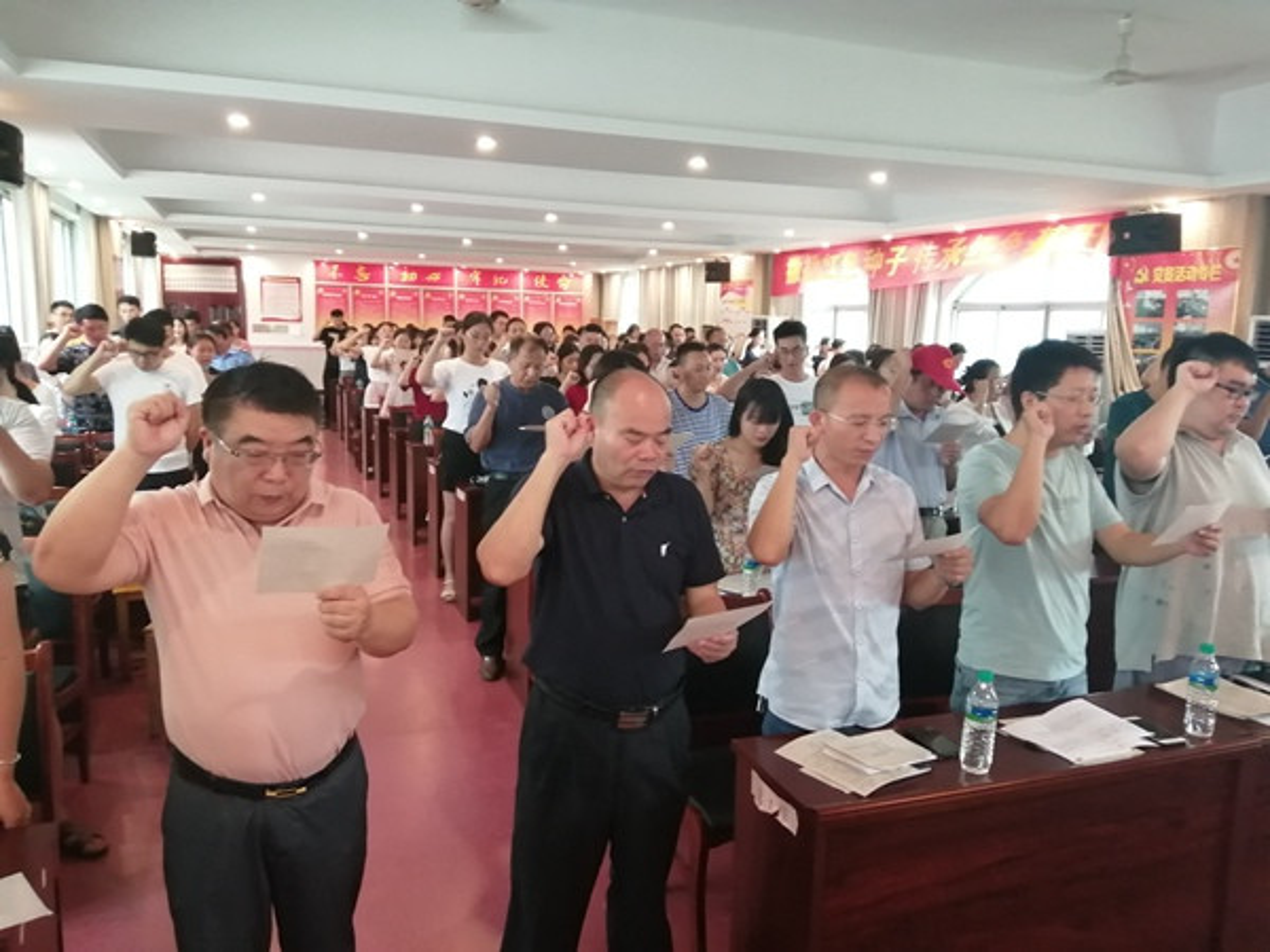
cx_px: 635
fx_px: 954
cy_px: 476
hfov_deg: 67.3
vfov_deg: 53.1
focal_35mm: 26
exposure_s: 1/33.3
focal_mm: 3.6
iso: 320
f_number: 1.8
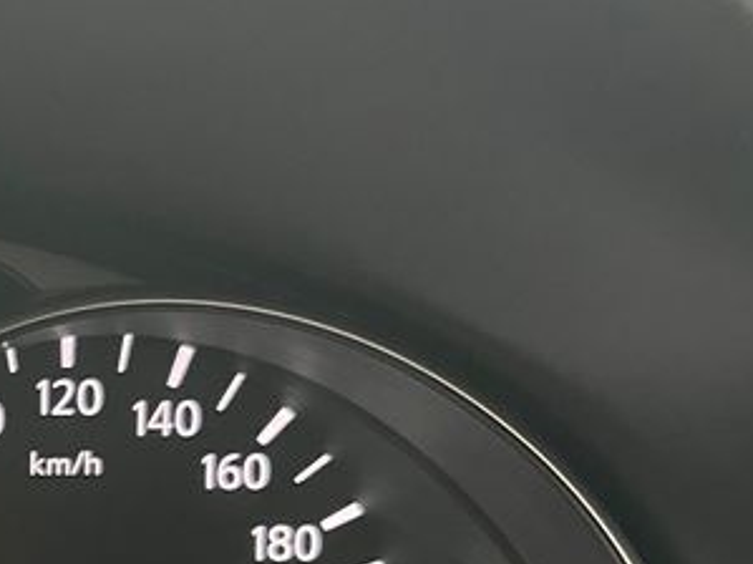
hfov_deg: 18.3
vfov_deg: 16.2
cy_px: 594
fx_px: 1935
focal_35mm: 89
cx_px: -519
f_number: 1.6
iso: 160
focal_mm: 5.1
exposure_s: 1/60
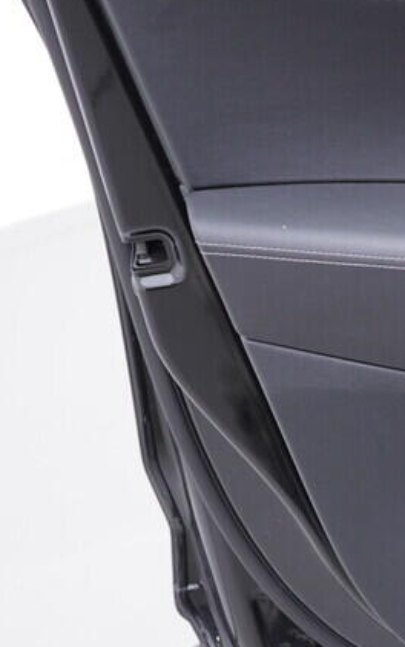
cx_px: 747
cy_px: 268
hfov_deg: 13.2
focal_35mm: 89
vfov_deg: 23.3
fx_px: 1571
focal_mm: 24
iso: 125
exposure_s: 1/40
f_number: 2.8
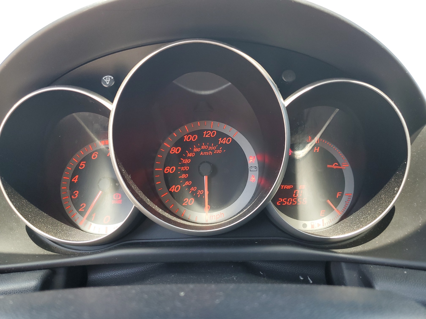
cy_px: 160
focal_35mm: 26
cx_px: 213
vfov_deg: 53.1
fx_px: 320
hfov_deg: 67.3
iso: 61
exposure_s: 1/120
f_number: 1.5
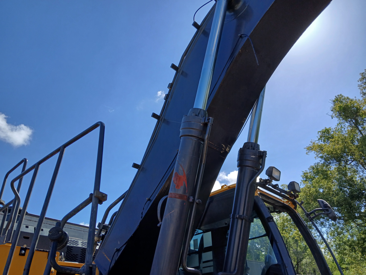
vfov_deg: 53.1
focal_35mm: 26
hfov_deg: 67.3
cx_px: 183
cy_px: 138
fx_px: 275
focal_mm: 3.98
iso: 20
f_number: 1.8
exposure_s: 1/853
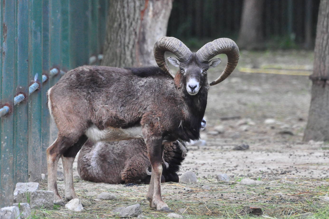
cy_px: 109
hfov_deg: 4.0
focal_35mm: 522
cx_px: 159
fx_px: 4765
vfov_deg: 2.6
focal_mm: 300
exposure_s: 1/500
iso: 3200
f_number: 5.6
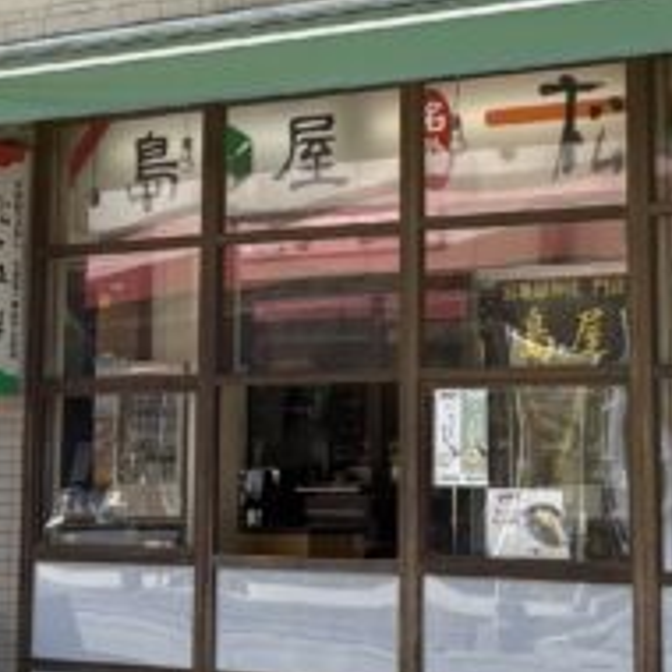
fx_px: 2723
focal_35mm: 124
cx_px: 336
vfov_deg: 13.9
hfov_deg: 14.1
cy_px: 18
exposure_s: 1/2364
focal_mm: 5.96
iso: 50
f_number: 1.6
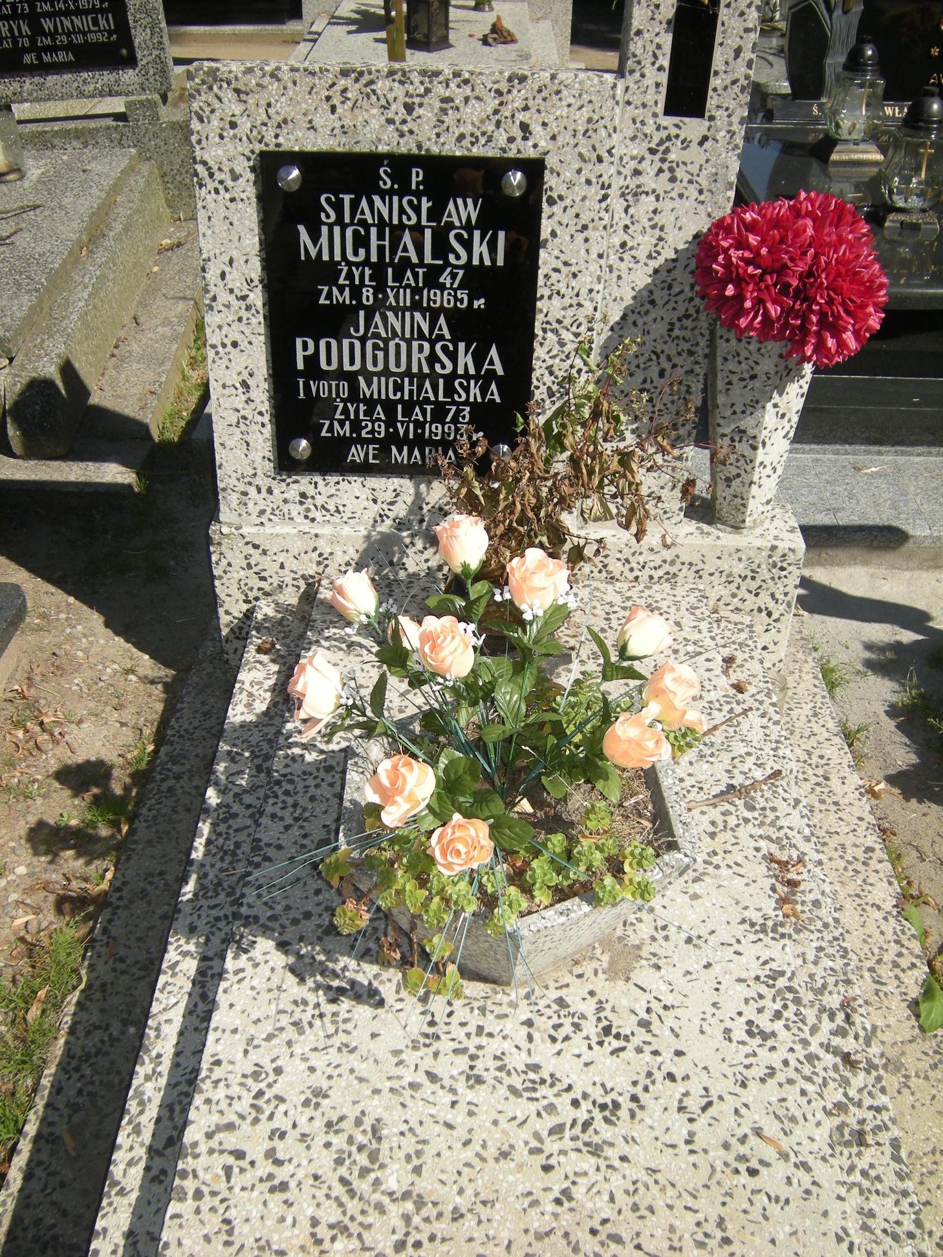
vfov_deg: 58.4
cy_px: 628
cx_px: 472
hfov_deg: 45.4
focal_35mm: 31
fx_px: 1126
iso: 91
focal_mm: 5.3
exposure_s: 1/324
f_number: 5.8
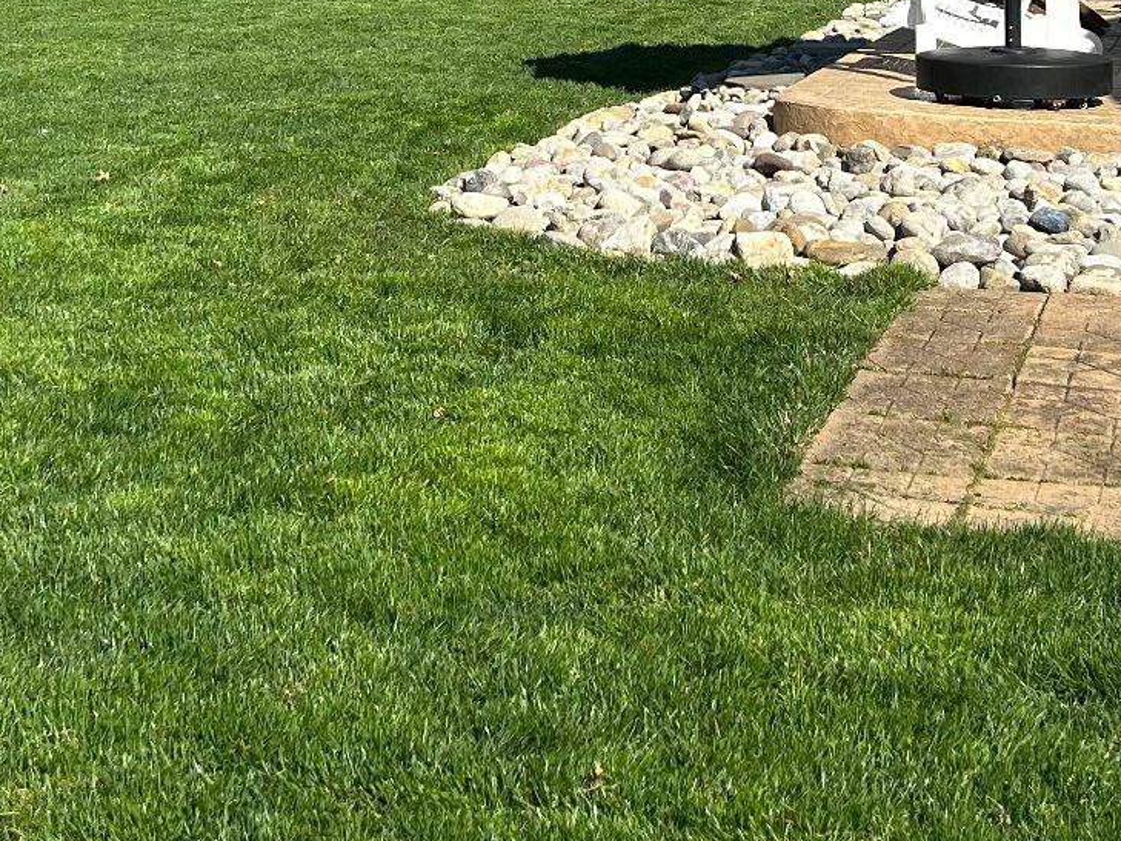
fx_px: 2364
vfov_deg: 18.7
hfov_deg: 26.7
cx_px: 614
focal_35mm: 73
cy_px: -263
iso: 50
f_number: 1.5
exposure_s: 1/3257
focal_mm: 5.7
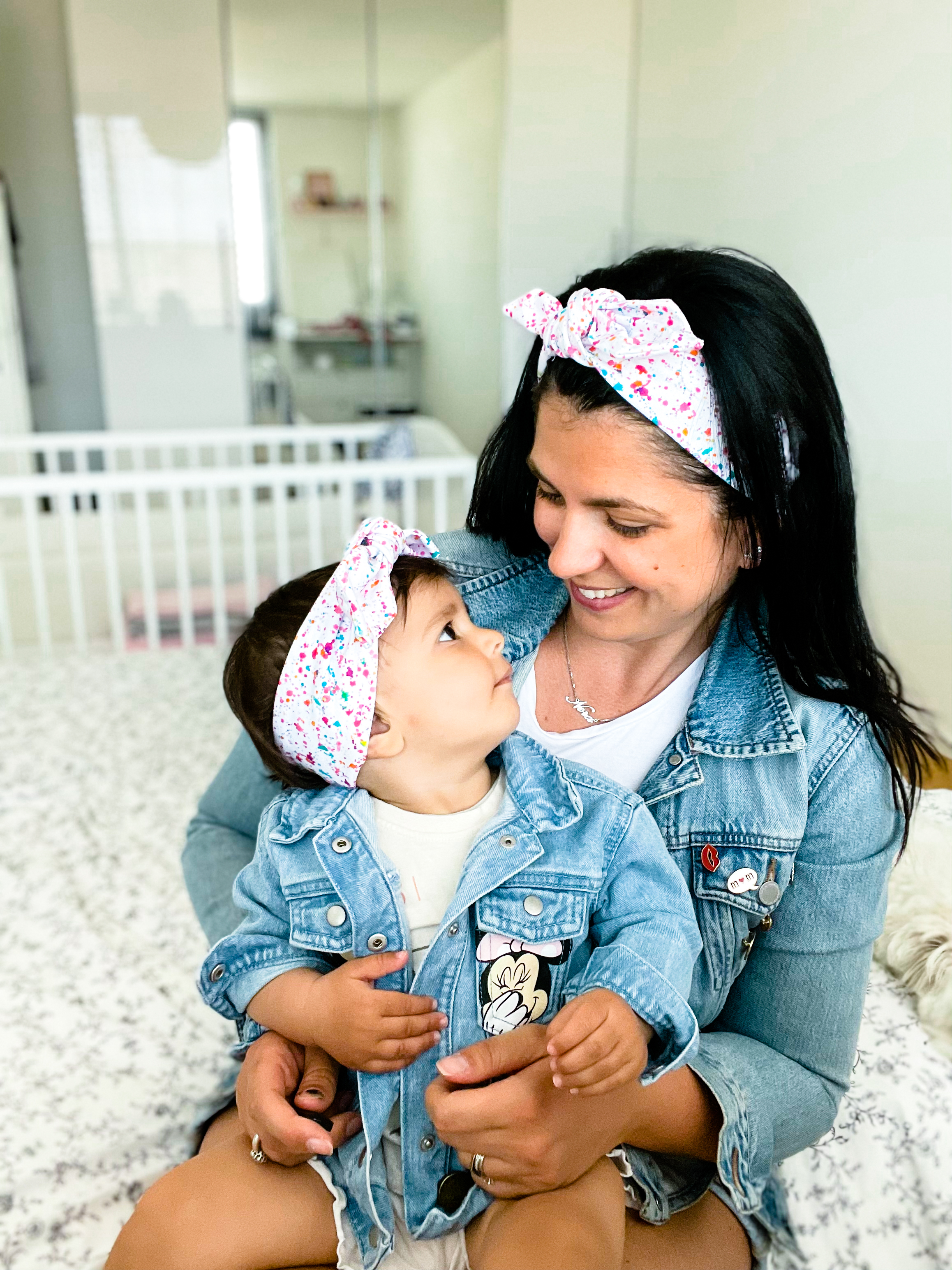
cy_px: 635
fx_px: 1100
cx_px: 476
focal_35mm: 30
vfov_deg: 60.0
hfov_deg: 46.8
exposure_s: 1/60
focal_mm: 2.71
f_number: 2.2
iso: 250
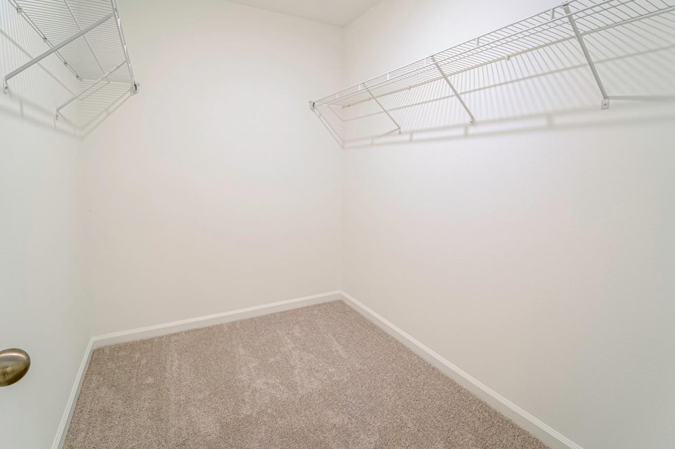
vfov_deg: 70.0
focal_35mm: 17
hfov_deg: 93.3
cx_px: 338
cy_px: 192
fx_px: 319
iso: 400
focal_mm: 14
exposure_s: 1/30
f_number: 22
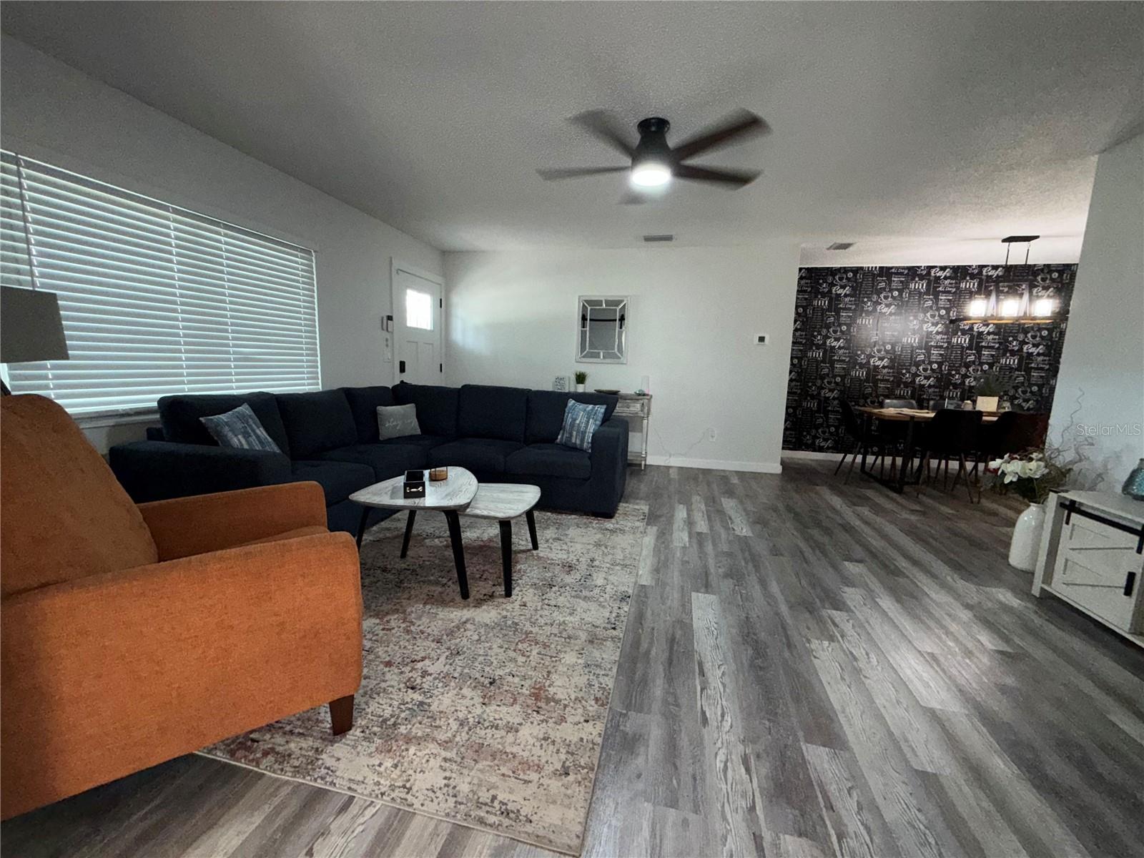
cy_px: 429
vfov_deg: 85.7
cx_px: 572
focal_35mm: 14
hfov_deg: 102.1
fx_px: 463
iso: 125
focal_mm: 2.22
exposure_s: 1/60
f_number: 2.2
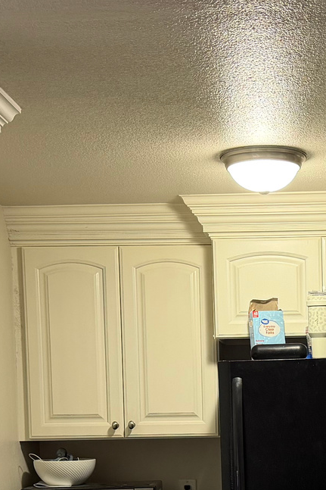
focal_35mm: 79
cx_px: 300
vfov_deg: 24.7
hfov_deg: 17.0
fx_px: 1074
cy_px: 463
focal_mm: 6.76
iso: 200
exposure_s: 1/60
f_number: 1.78
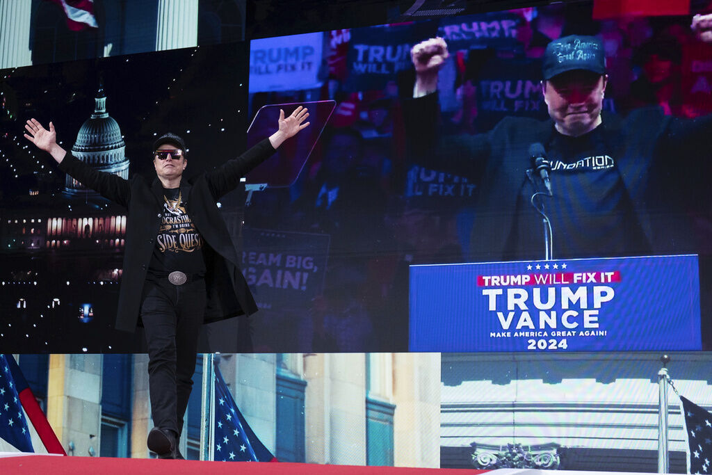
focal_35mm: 45
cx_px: 356
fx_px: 890
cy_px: 238
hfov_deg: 43.6
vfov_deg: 29.9
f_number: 3.5
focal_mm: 45
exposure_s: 1/400
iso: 1000
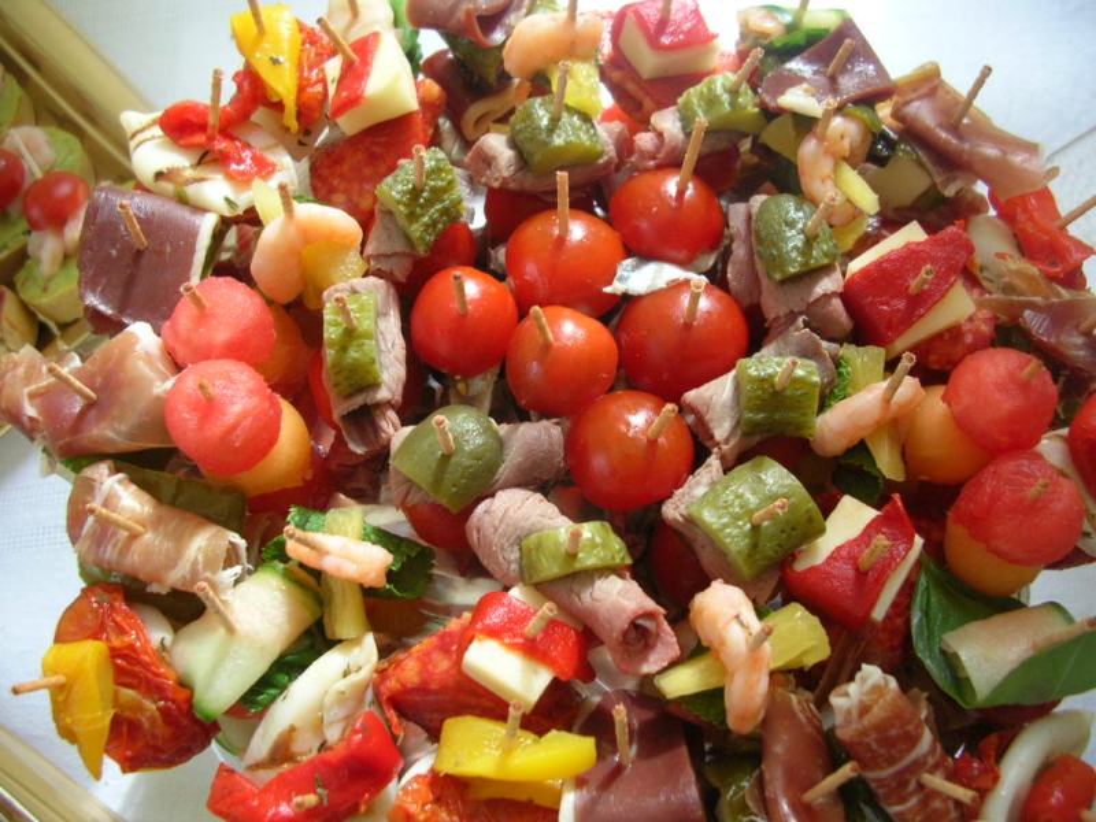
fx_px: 1108
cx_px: 548
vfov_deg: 40.7
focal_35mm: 35
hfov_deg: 52.6
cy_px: 411
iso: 100
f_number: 2.8
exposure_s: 1/375
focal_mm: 5.8
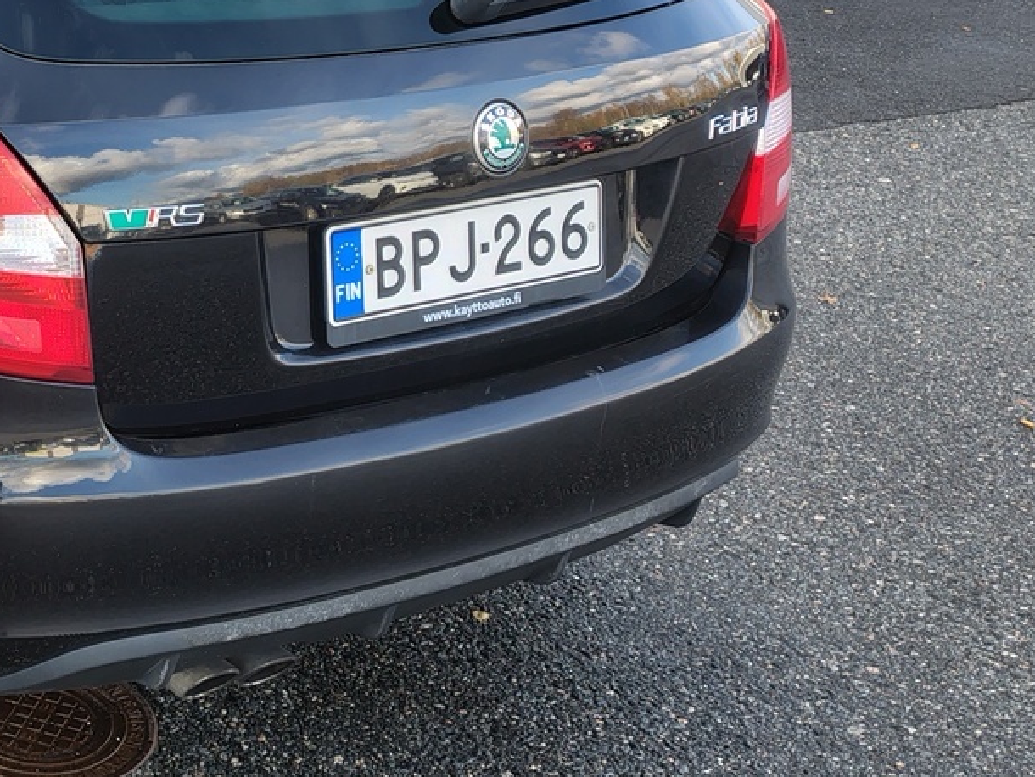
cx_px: -46
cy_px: 146
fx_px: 1765
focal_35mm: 59
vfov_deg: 24.4
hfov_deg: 30.0
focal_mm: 4.71
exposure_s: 1/160
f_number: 1.7
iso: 143
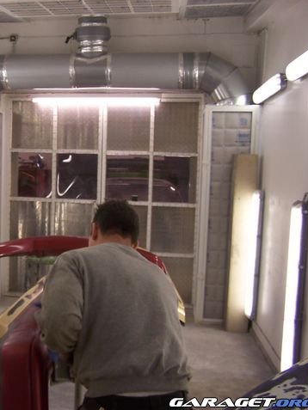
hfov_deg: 27.7
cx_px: 41
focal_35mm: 51
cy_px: 205
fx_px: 605
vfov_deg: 37.5
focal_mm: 6.3
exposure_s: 1/30
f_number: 2.8
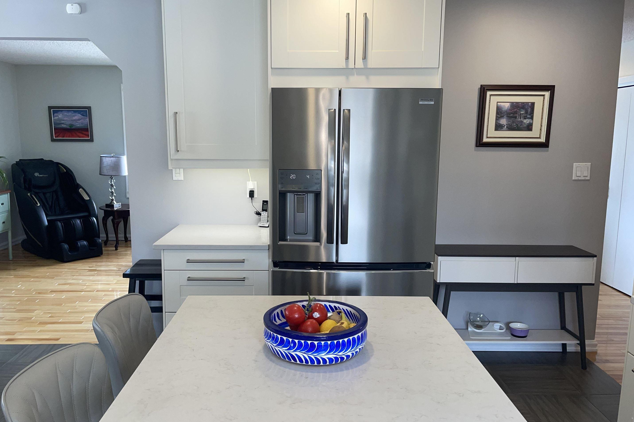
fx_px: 511
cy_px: 208
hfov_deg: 63.6
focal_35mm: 29
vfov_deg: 45.0
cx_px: 305
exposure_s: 1/120
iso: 50
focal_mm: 4.2
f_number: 1.6
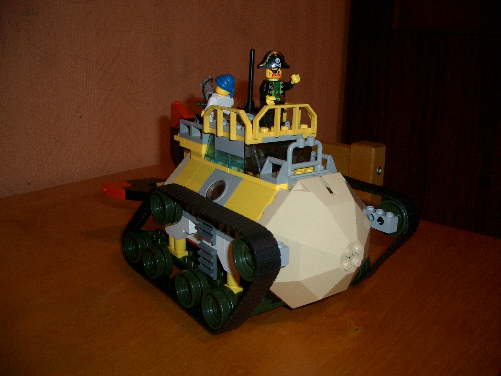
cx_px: 250
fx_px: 507
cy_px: 188
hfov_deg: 52.6
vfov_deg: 40.7
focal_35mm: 35
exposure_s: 1/40
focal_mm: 5.8
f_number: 2.6
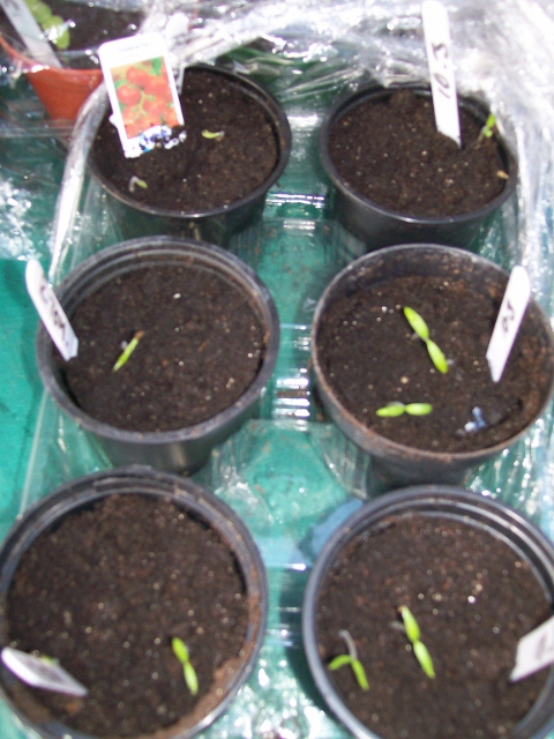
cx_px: 277
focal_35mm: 36
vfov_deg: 51.4
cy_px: 370
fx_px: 768
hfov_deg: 39.7
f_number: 2.7
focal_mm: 6
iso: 140
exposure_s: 1/64
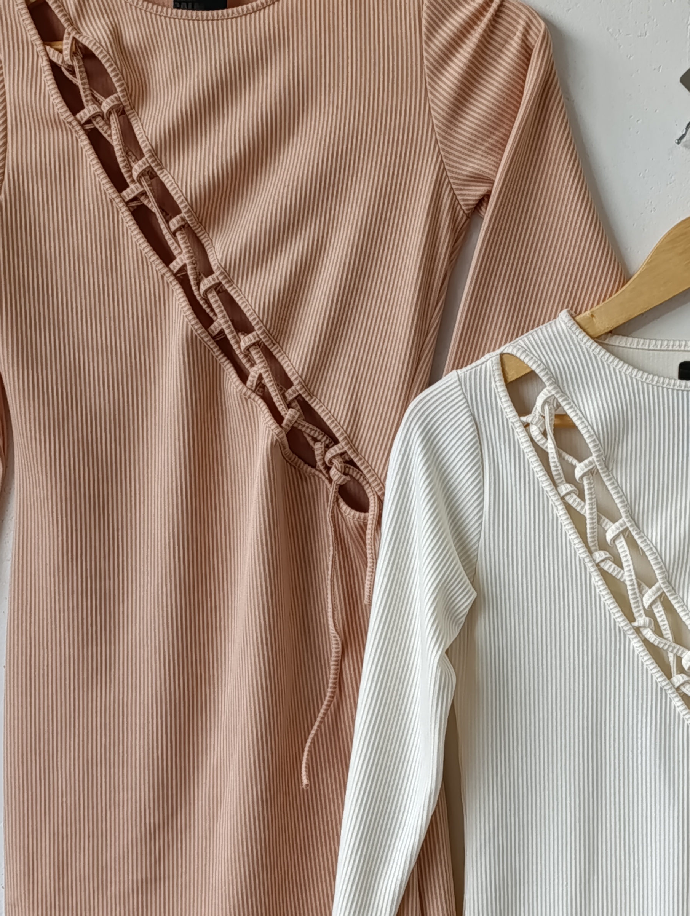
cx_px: 410
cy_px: 628
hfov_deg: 36.8
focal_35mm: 39
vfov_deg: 46.9
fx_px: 1034
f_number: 1.6
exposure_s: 1/120
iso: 320
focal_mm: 6.14
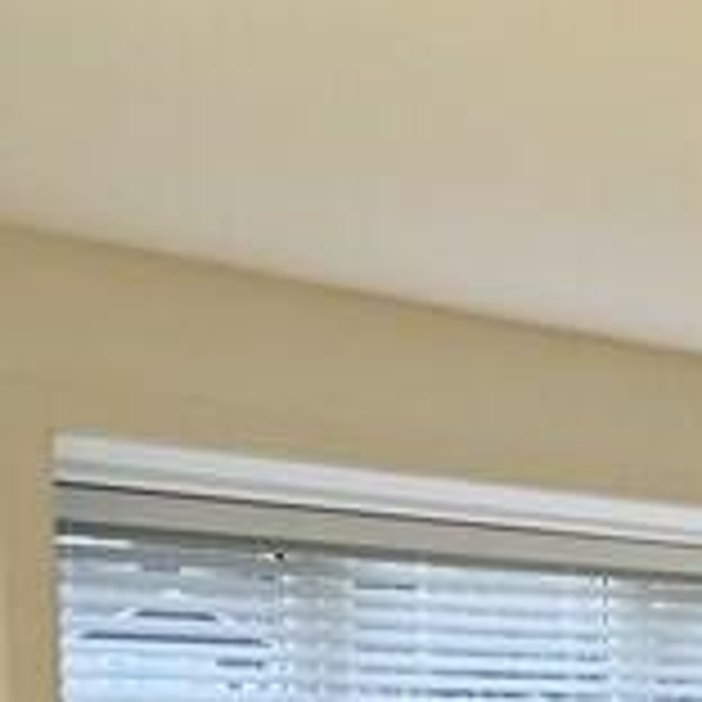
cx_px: 1620
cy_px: 860
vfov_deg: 20.0
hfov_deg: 14.8
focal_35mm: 81
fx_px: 1858
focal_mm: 2.22
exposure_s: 1/100
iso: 200
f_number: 2.2
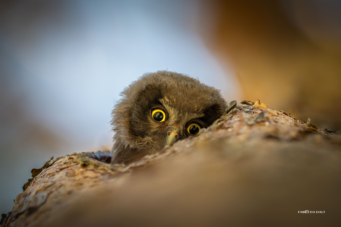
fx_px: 4736
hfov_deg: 4.1
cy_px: 114
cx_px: 170
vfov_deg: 2.7
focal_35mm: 500
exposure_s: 1/200
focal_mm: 500
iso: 560
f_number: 5
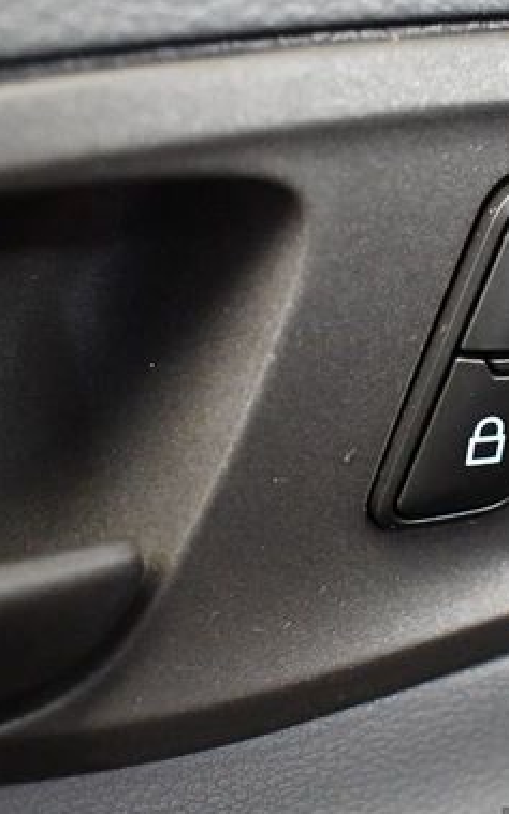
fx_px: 1376
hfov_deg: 20.5
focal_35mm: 62
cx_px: 470
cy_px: 405
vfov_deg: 33.0
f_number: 3.5
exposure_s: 1/60
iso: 6400
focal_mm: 18
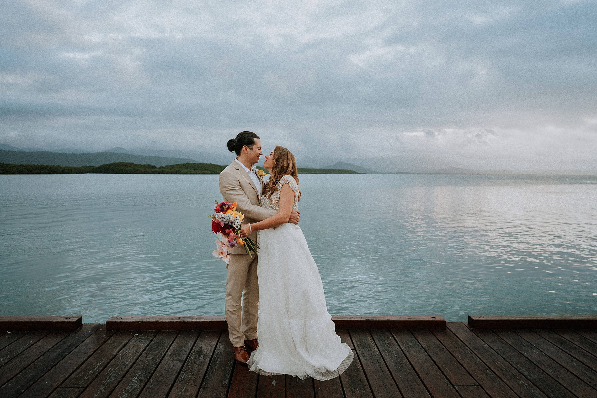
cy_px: 199
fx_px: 398
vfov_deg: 53.1
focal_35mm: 24
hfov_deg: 73.7
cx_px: 298
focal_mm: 24
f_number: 2.8
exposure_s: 1/320
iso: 400
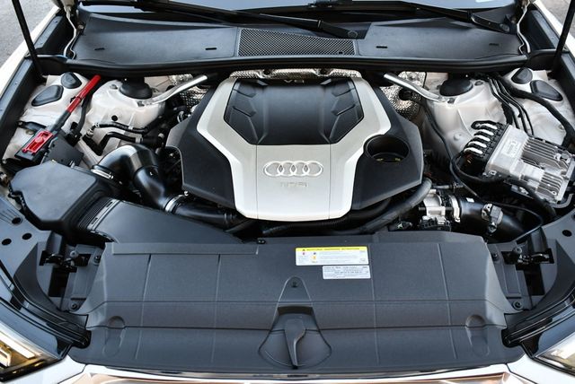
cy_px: 192
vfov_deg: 33.5
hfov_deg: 48.4
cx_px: 288
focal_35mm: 40
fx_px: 639
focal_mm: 20
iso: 560
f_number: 3.8
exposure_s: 1/250
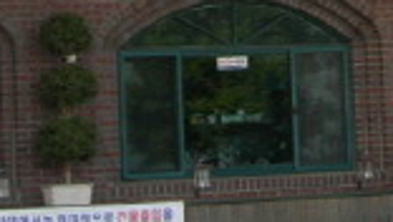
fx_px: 2211
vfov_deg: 5.6
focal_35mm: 212
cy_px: -262
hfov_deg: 10.1
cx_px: 292
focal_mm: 7.8
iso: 64
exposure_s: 1/165
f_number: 4.8
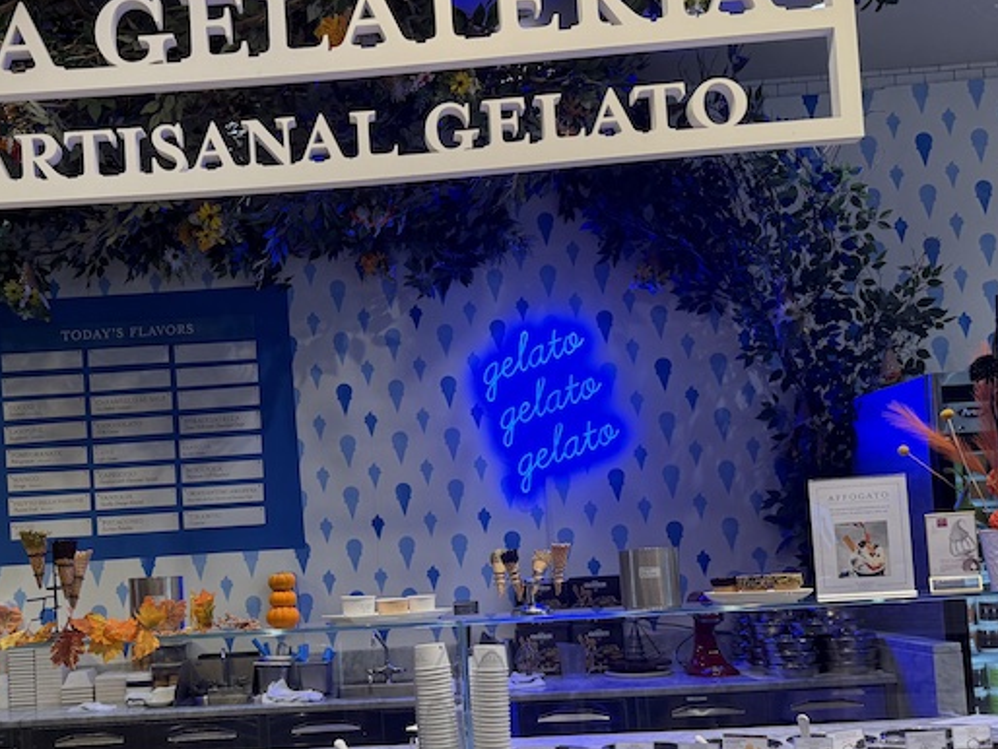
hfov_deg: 43.8
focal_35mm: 42
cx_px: 299
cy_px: 517
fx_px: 1211
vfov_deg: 34.0
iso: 160
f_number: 1.78
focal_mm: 6.76
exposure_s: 1/120
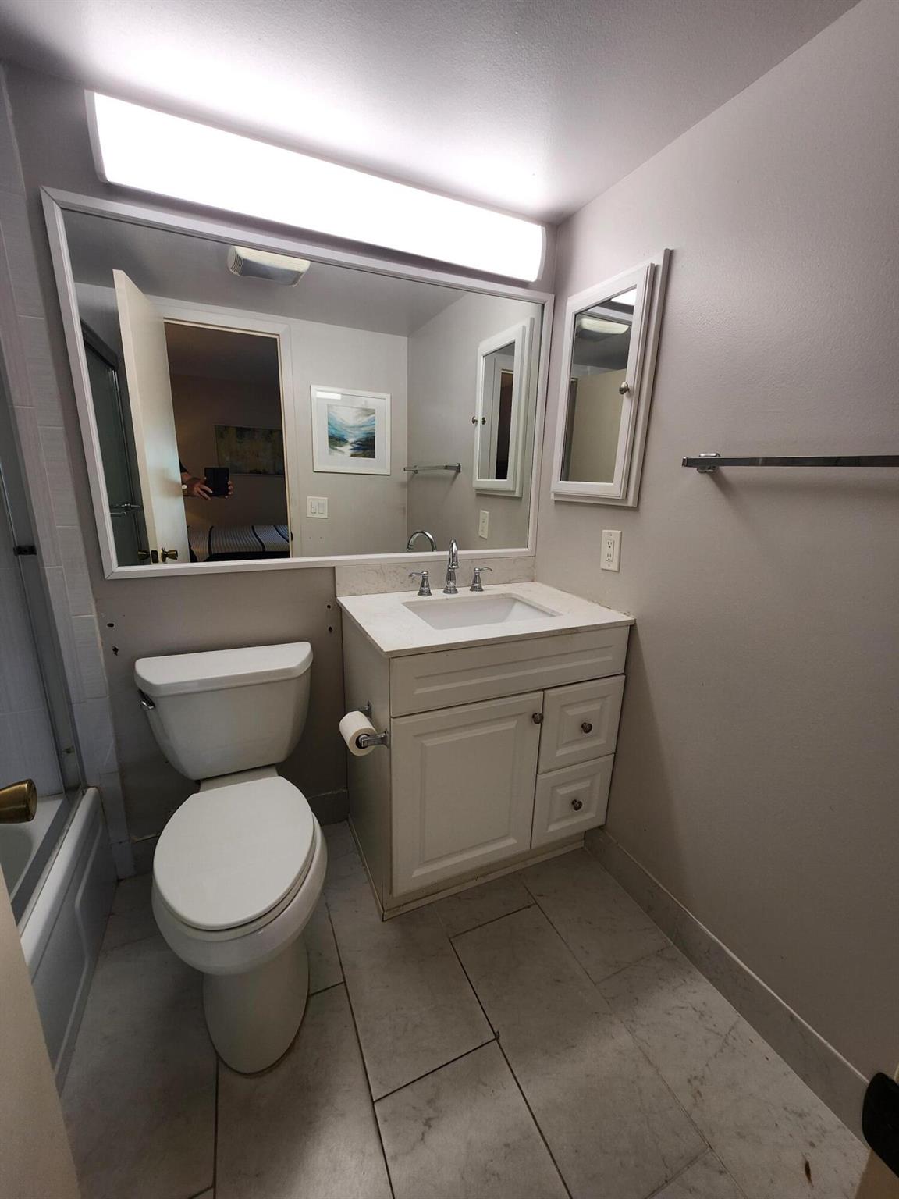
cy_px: 600
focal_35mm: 13
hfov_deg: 89.9
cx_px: 450
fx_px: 450
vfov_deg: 106.2
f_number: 2.2
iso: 32
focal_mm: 1.74
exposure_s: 1/60
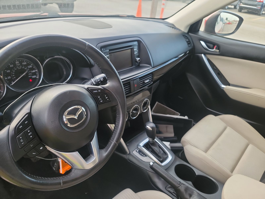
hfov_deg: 71.6
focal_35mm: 24
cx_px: 132
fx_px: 184
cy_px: 100
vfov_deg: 56.8
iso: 88
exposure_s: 1/59
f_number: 1.8
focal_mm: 6.7
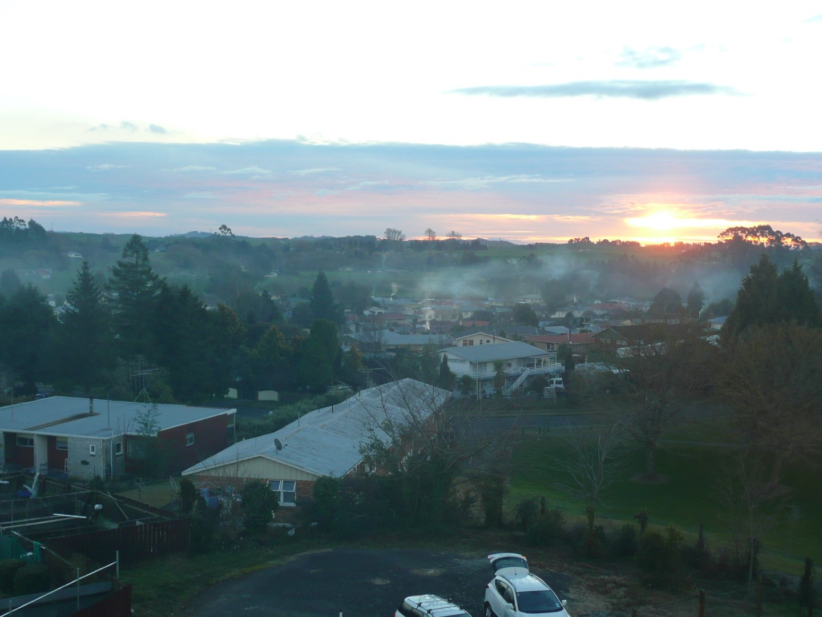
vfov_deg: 30.3
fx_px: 1140
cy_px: 308
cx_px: 411
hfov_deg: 39.7
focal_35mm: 48
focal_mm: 7.8
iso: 100
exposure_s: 1/50
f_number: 4.2
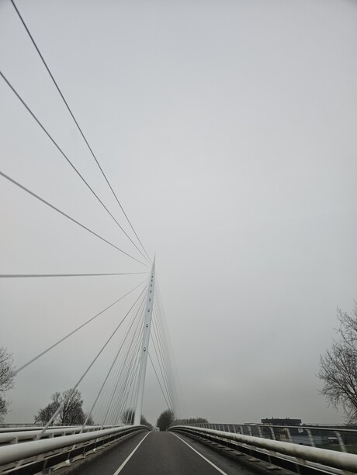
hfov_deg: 58.9
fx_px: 316
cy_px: 238
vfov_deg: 73.9
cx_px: 178
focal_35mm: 23
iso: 40
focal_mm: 5.4
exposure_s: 1/100
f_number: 1.8
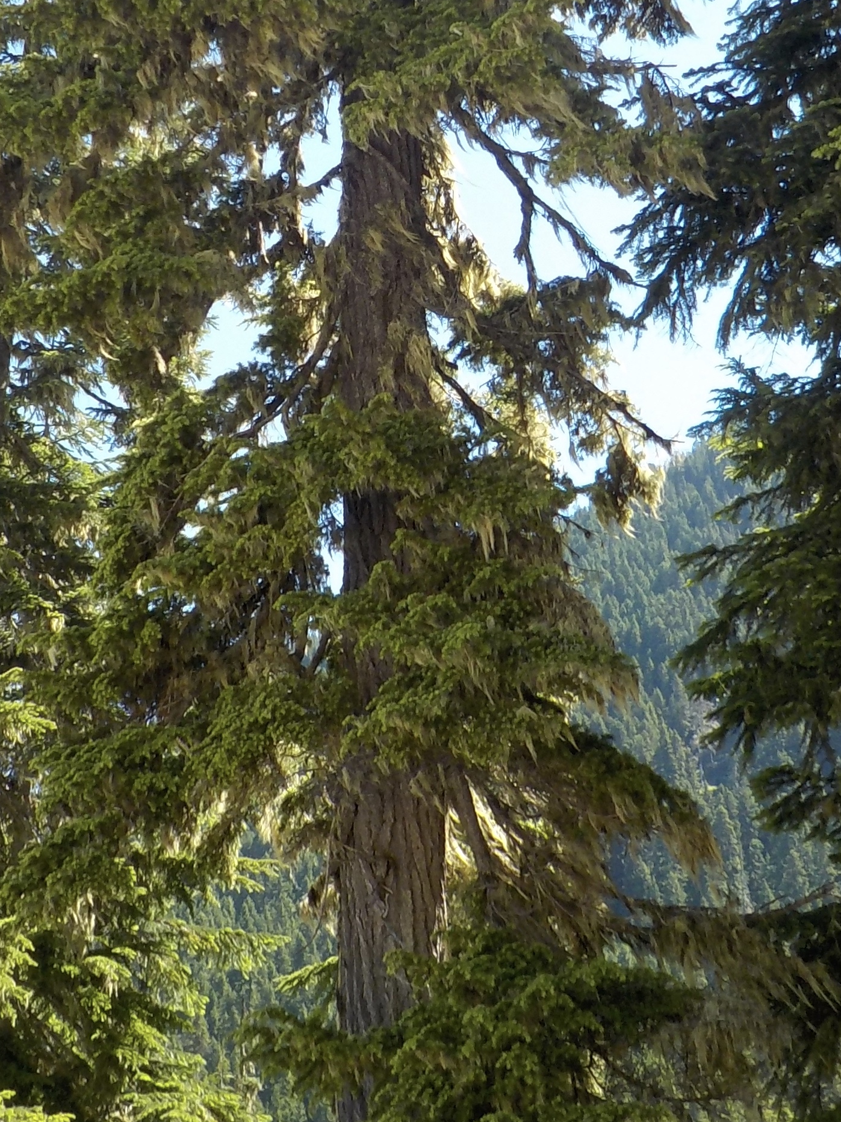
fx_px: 2171
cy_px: 222
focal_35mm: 67
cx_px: 396
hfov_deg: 21.9
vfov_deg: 28.3
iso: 125
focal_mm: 4.1
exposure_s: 1/250
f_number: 3.3
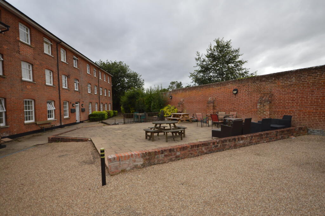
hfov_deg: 85.5
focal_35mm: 20
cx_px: 162
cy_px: 108
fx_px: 176
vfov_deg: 63.1
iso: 400
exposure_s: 1/640
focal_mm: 13
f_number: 6.3
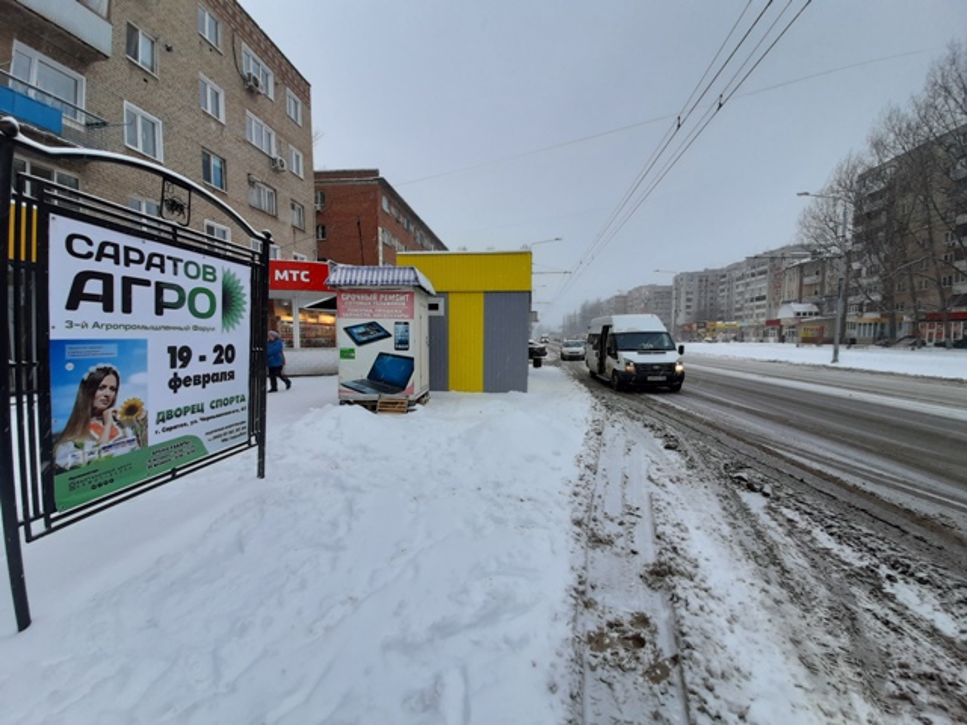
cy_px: 362
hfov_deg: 106.2
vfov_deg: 89.9
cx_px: 484
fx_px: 363
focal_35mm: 13
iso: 40
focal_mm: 1.42
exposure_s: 1/193
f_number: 2.2
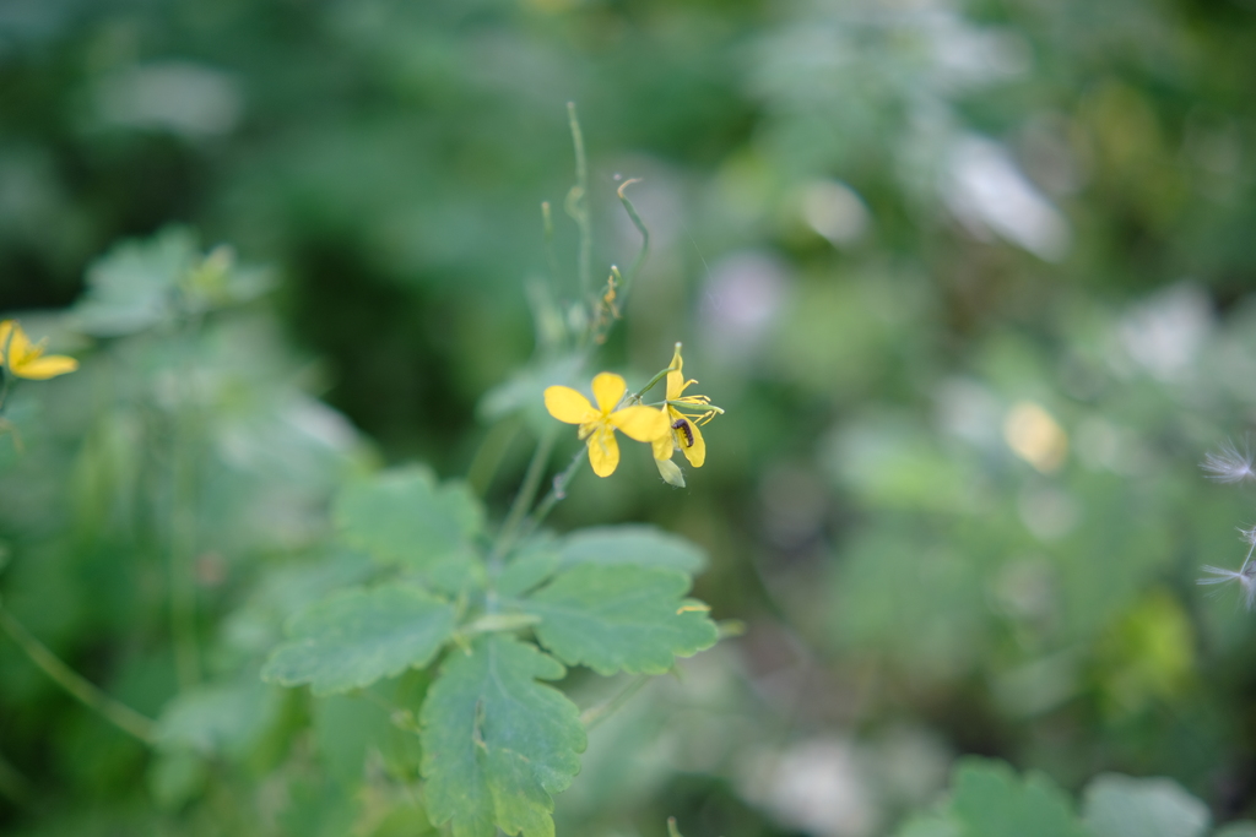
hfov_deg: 39.6
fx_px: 1745
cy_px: 418
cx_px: 628
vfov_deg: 27.0
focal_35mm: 50
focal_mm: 33
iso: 160
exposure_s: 1/150
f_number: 1.4
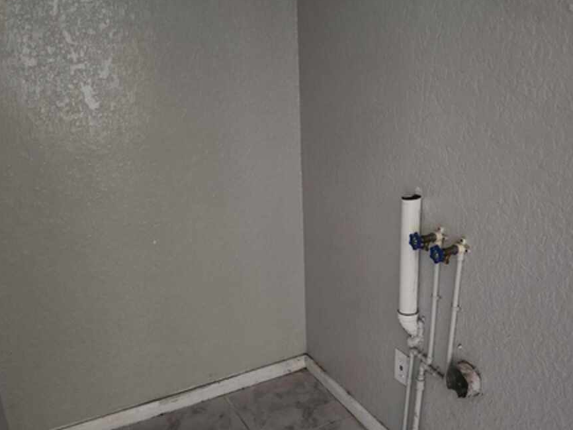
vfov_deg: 41.5
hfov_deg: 53.8
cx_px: 324
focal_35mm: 34
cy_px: 266
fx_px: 563
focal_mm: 5.54
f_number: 1.8
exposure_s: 1/24
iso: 800
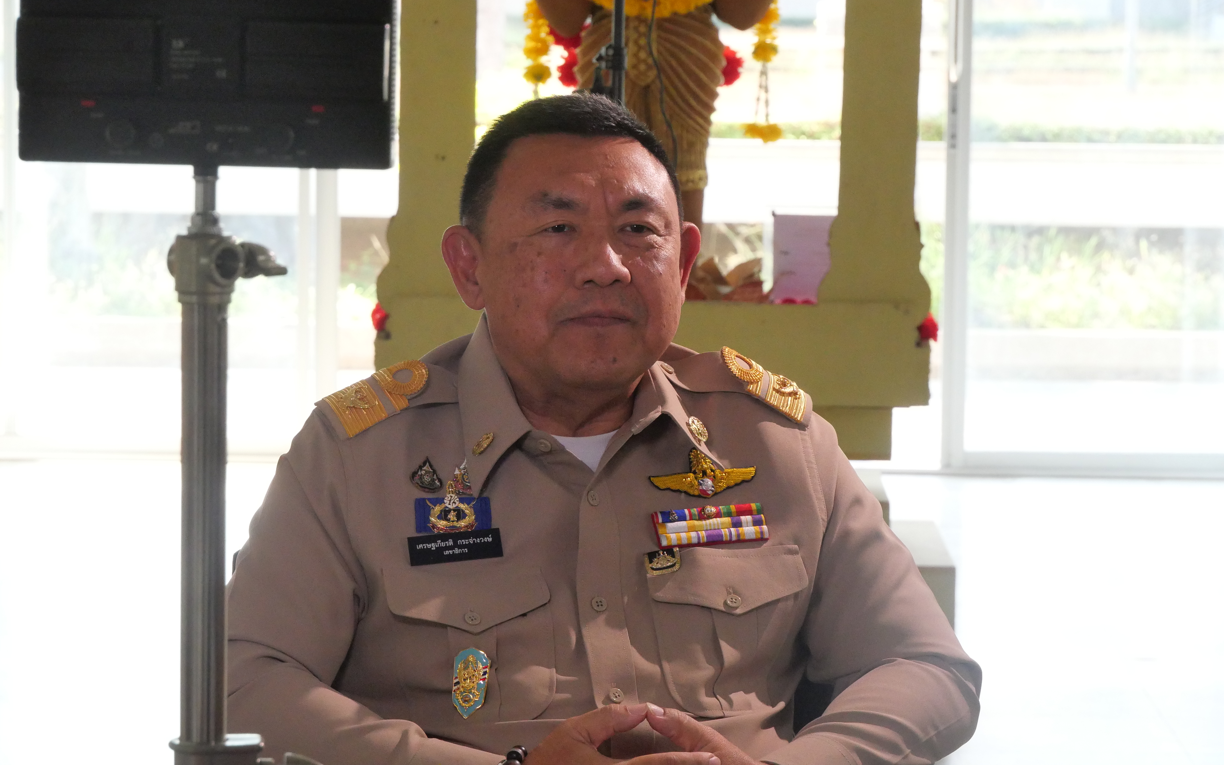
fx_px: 4036
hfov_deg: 17.2
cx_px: 637
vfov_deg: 10.8
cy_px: 398
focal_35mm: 121
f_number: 8
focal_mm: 55
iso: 3200
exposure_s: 1/400
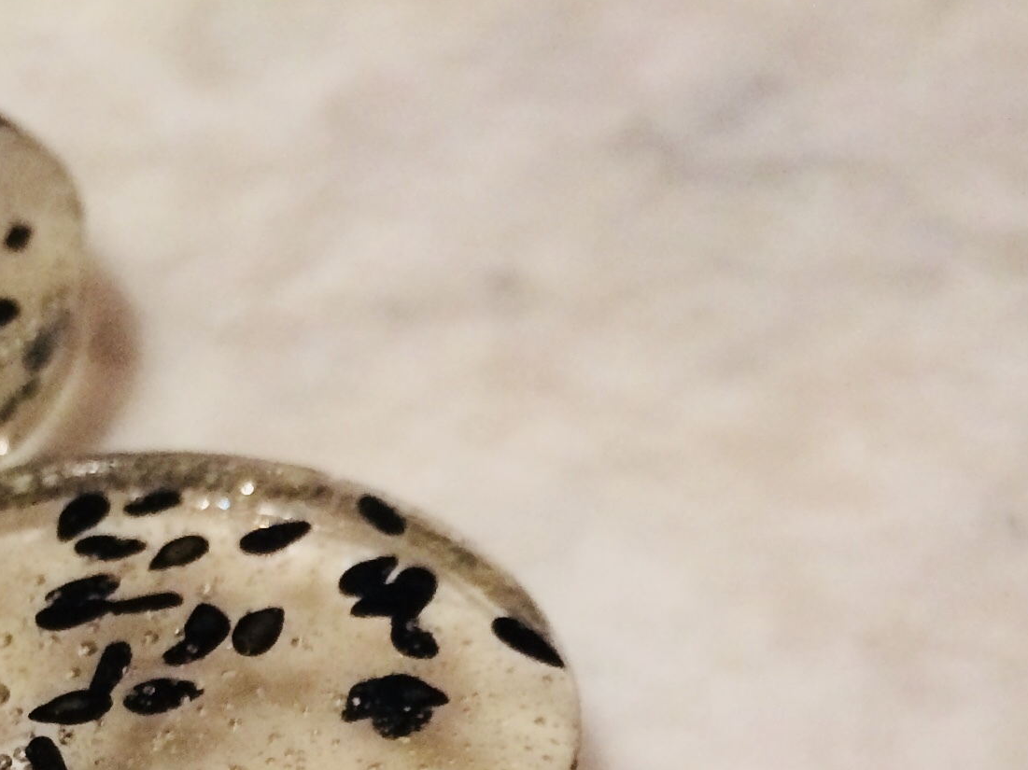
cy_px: 1129
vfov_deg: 15.9
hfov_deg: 22.5
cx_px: 250
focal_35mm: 86
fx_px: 2553
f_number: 2.2
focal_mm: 4.15
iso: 250
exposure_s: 1/33
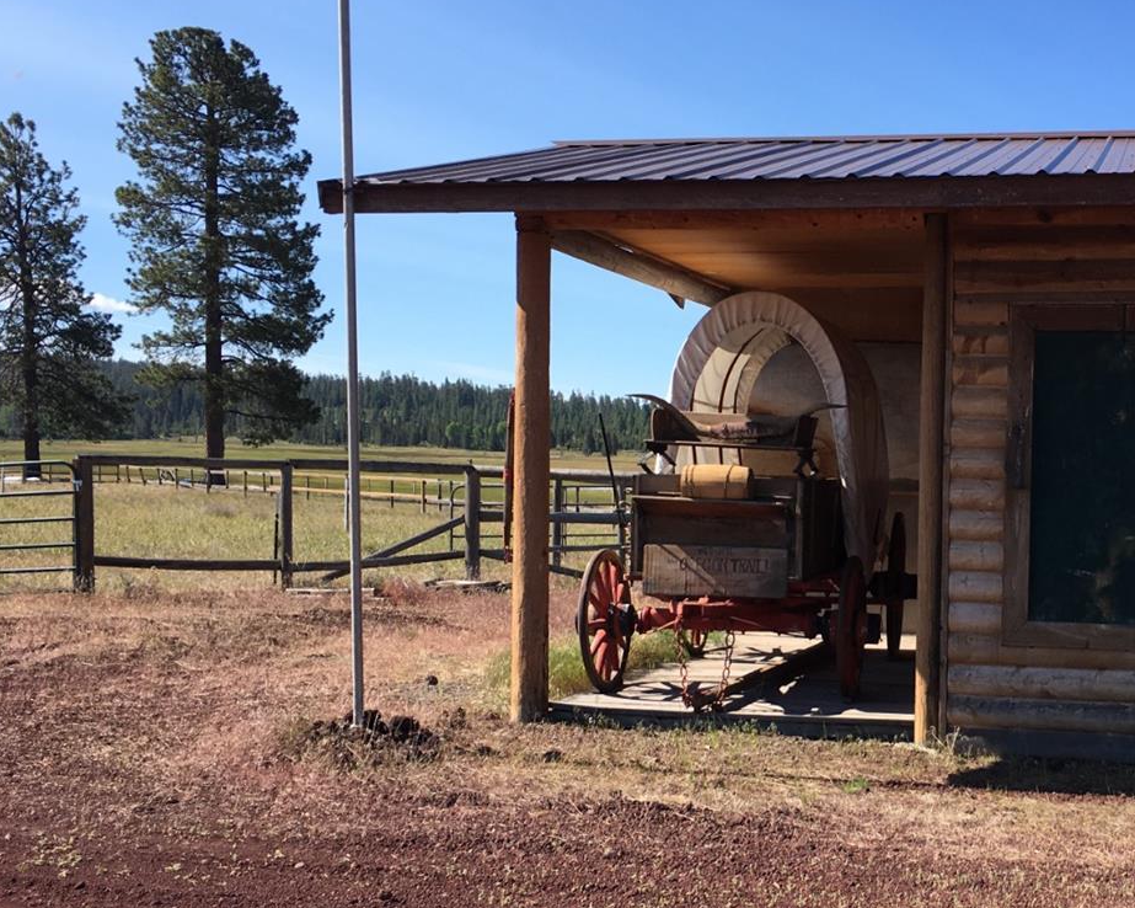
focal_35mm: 46
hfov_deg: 38.9
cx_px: 896
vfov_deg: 32.7
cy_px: 520
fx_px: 1545
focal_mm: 4.15
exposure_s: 1/1083
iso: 25
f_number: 2.2
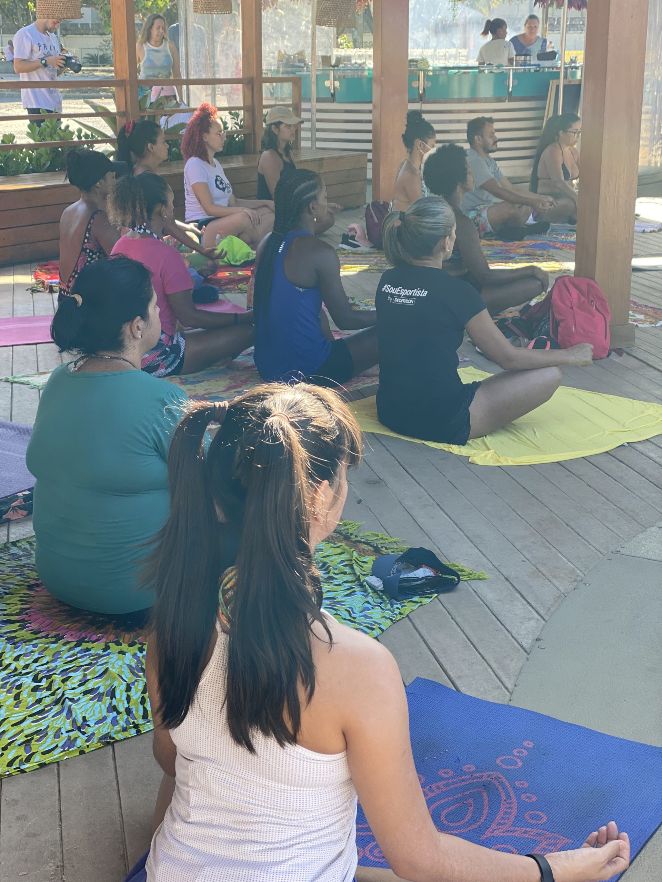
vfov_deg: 36.8
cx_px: 331
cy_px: 441
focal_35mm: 52
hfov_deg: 28.0
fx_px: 1326
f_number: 2
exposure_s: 1/165
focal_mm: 6
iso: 20
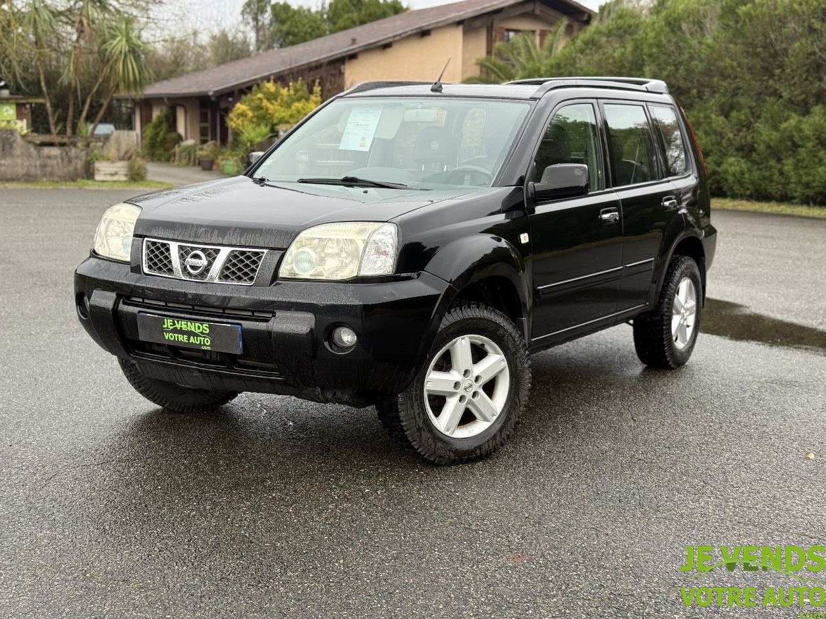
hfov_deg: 38.9
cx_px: 415
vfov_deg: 29.7
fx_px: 1169
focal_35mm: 49
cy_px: 306
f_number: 1.78
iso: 64
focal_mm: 6.76
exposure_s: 1/324
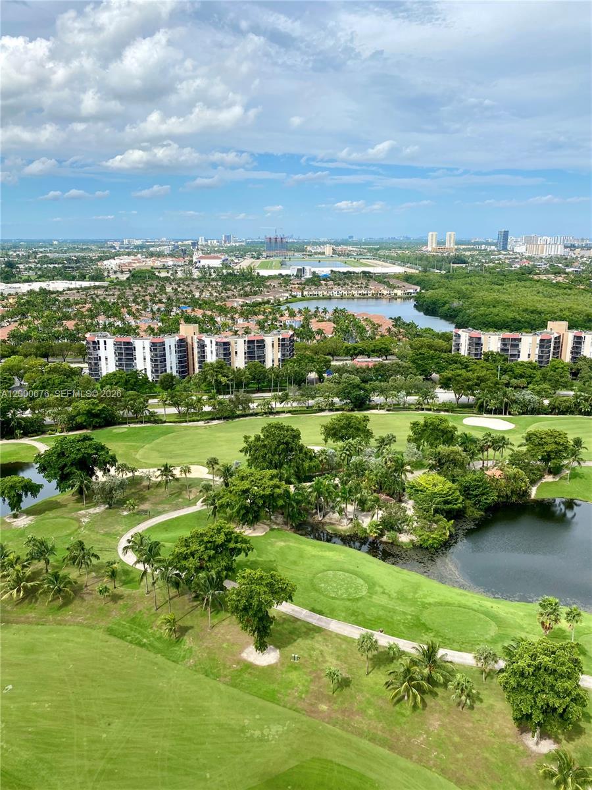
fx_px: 593
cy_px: 395
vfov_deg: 67.3
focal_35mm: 26
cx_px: 296
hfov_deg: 53.1
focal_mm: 4.25
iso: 32
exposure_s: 1/3300
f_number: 1.8
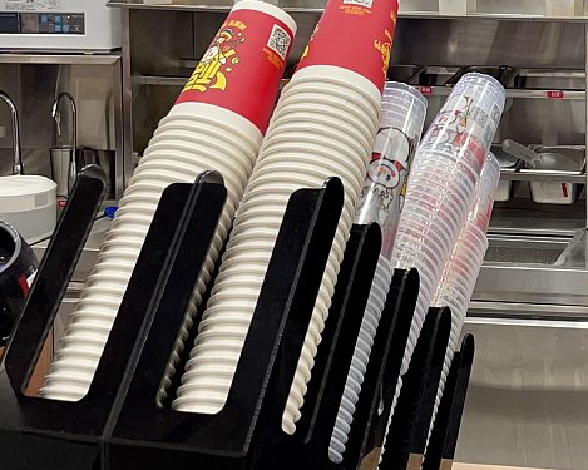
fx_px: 1131
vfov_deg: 22.8
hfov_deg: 27.2
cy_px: 26
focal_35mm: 65
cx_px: 609
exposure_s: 1/109
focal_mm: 4.2
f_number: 1.6
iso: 32
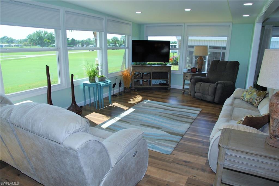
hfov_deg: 73.7
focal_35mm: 24
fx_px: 186
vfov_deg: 53.2
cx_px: 140
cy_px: 93
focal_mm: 16
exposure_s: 1/125
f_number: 5.6
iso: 200
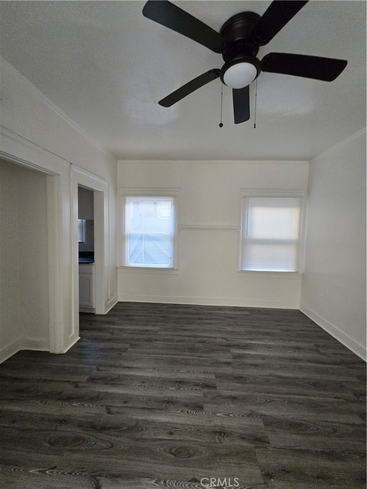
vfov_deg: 106.2
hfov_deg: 89.9
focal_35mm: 13
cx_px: 184
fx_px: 184
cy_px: 244
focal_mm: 2.2
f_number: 2.2
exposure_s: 1/60
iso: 500
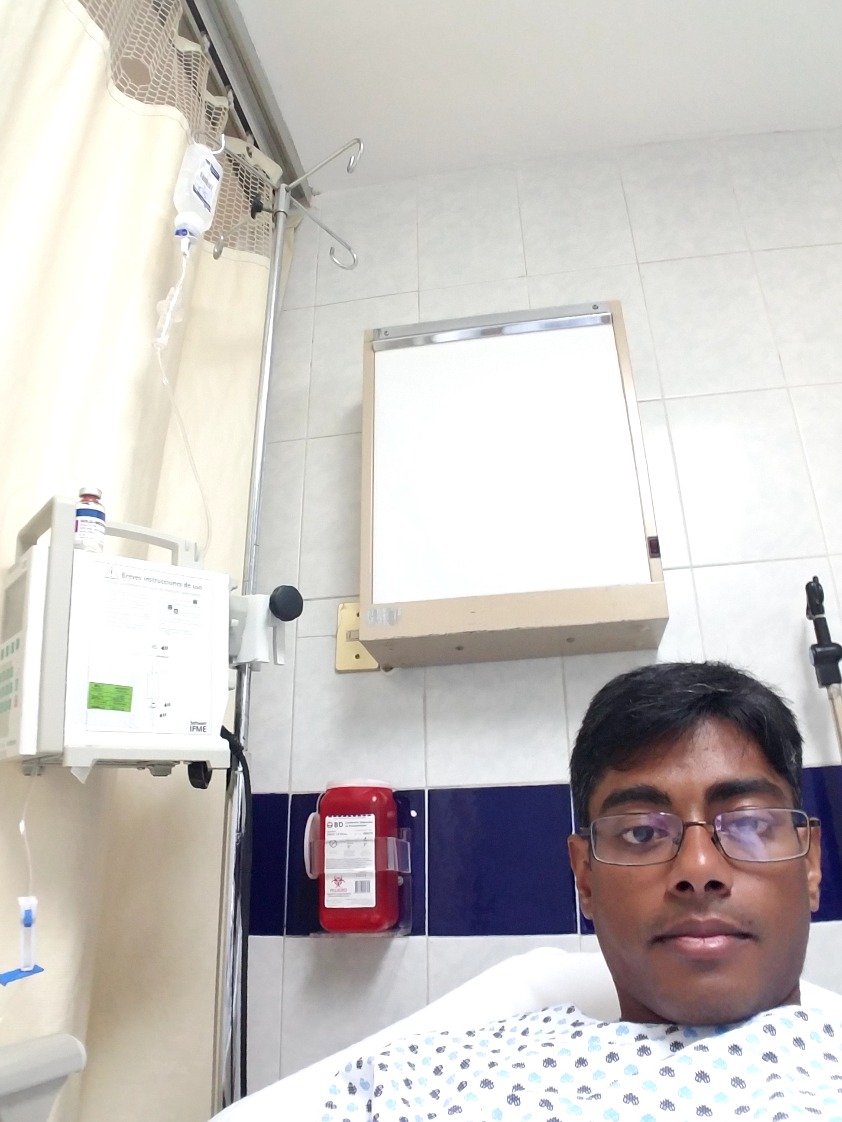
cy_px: 561
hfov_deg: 63.4
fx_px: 681
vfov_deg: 79.0
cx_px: 421
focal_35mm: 21
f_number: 1.7
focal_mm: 2.1
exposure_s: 1/30
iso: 160
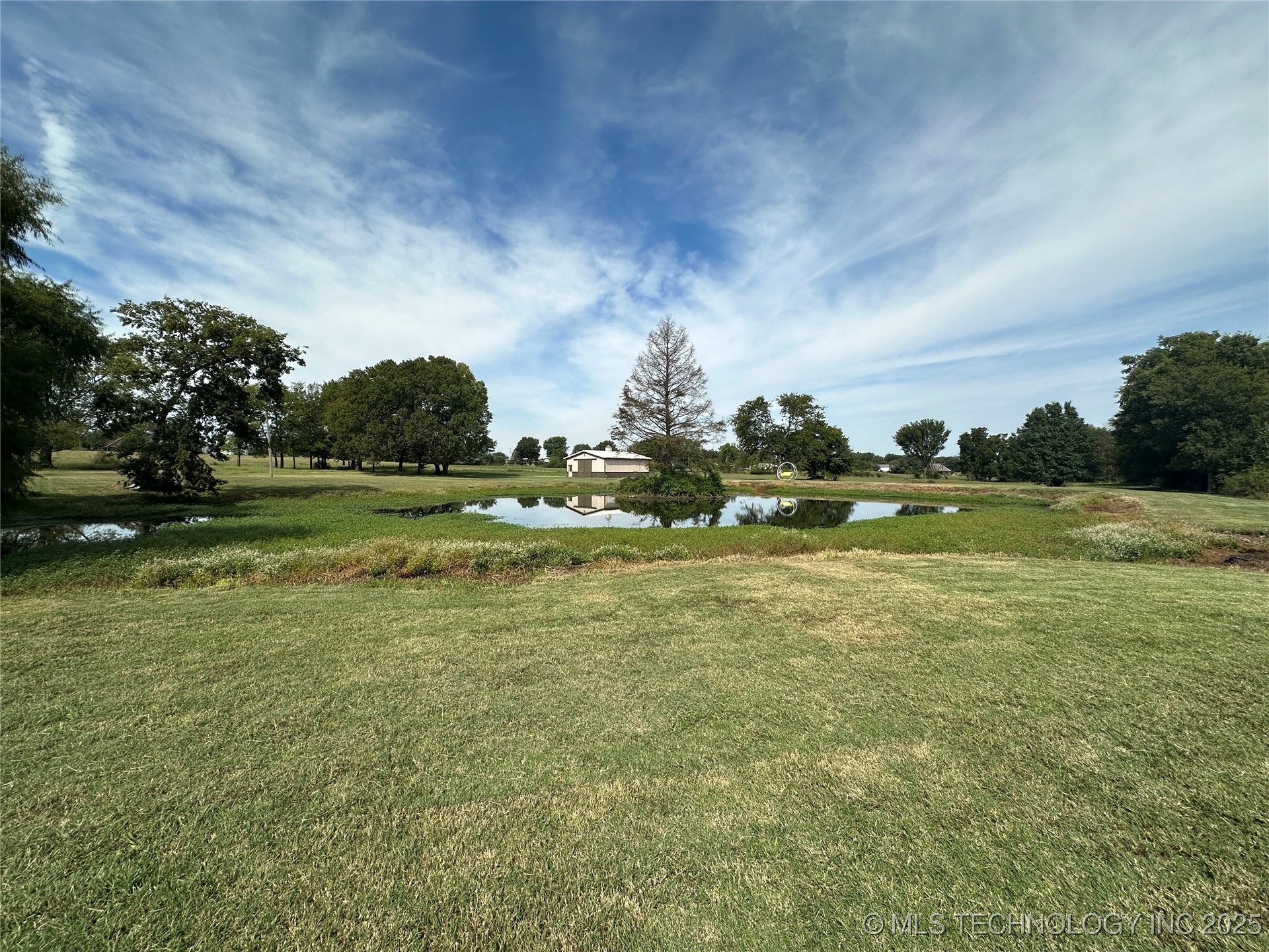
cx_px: 634
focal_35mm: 14
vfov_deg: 85.7
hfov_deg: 102.1
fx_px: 513
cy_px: 476
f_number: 2.2
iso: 50
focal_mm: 2.22
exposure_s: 1/2451
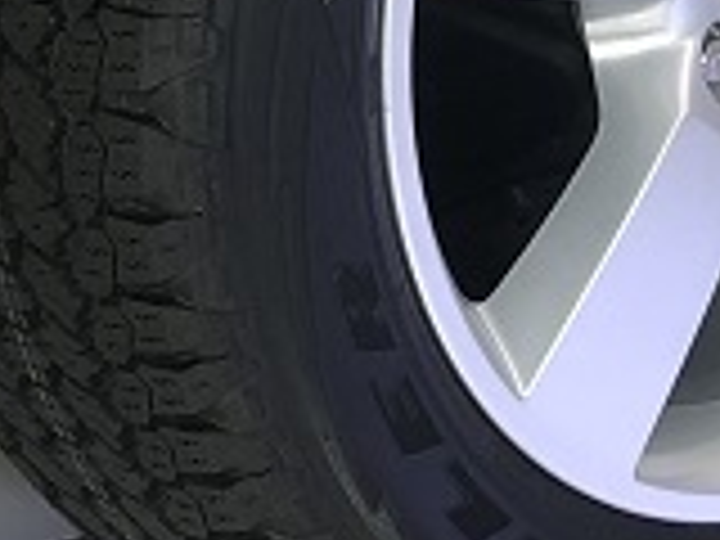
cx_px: -459
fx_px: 3723
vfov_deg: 8.2
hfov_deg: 10.5
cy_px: -68
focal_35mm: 179
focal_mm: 4
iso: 25
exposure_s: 1/50
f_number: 1.8
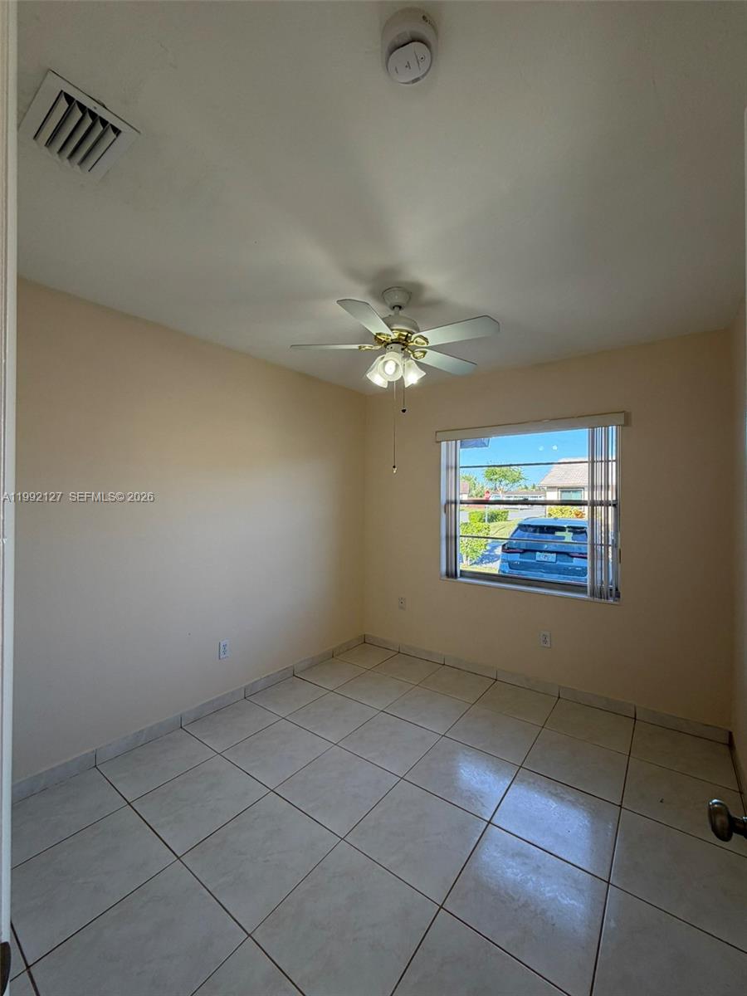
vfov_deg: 102.1
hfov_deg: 85.7
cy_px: 498
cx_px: 374
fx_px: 403
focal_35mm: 14
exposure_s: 1/120
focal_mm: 2.22
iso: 64
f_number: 2.2
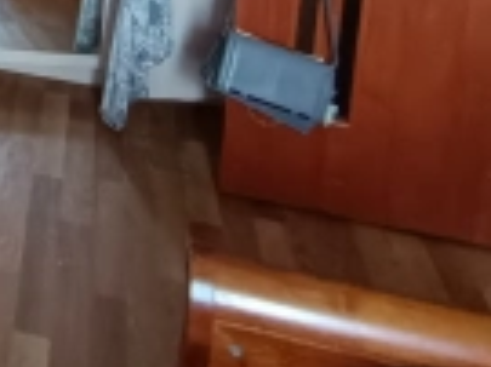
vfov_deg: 16.8
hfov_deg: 22.0
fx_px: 1049
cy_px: -273
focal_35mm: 74
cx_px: -236
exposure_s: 1/25
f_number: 2.2
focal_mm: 1.66
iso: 874
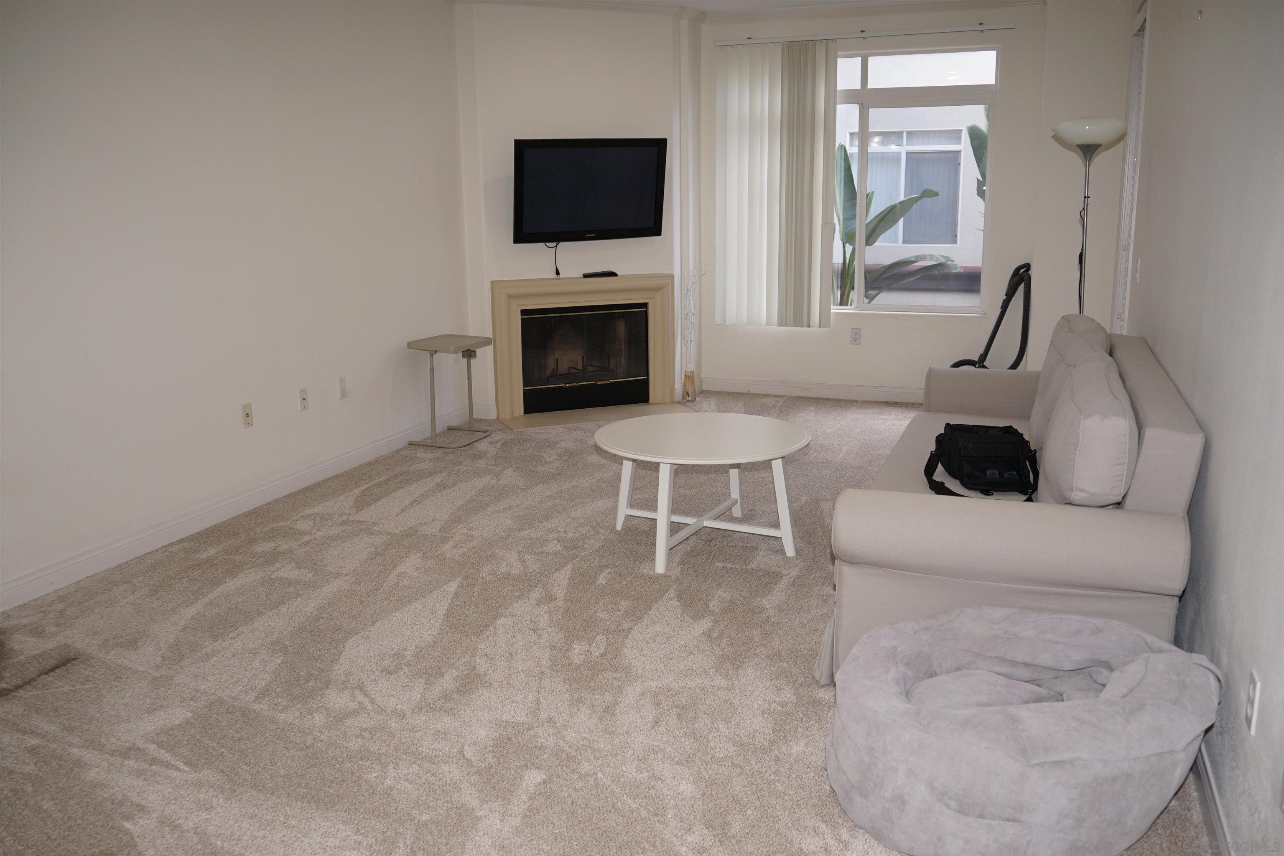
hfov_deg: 58.7
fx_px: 1141
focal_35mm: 32
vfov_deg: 41.1
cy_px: 428
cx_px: 642
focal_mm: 32
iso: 320
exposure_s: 1/160
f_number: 4
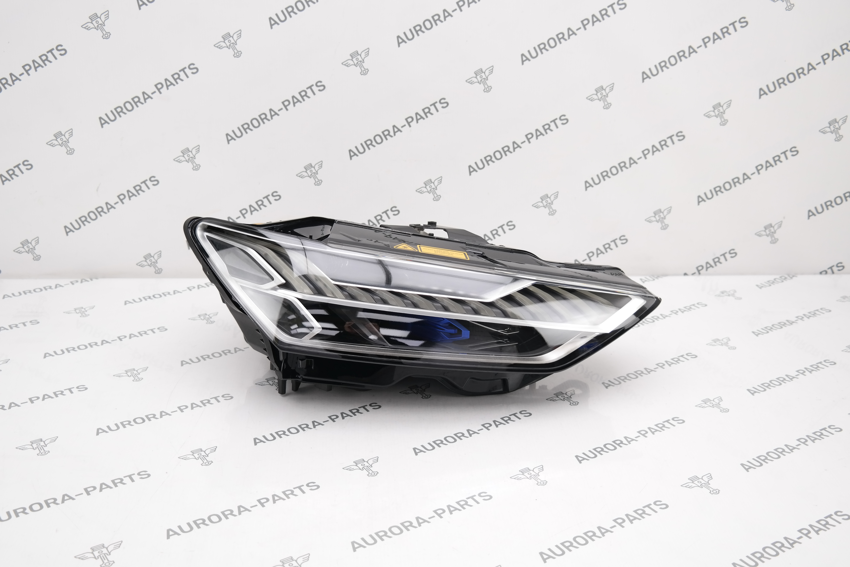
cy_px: 284
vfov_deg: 30.5
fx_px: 1039
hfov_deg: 44.5
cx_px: 425
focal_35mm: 44
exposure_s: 1/100
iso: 200
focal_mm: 29
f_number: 4
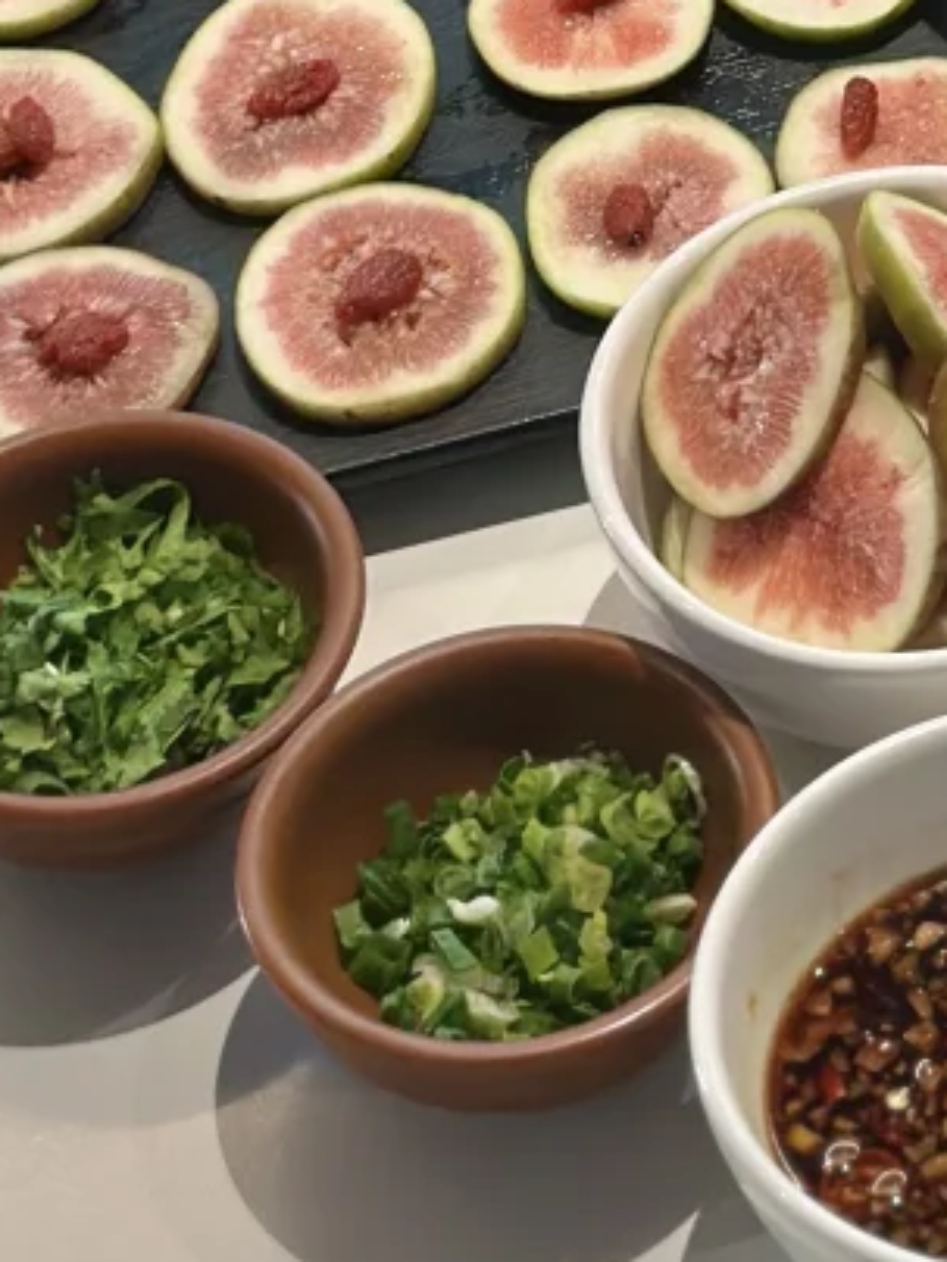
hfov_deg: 8.5
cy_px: -815
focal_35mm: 171
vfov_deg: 11.0
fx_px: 6237
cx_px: 1466
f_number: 1.78
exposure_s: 1/121
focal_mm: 6.86
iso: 100
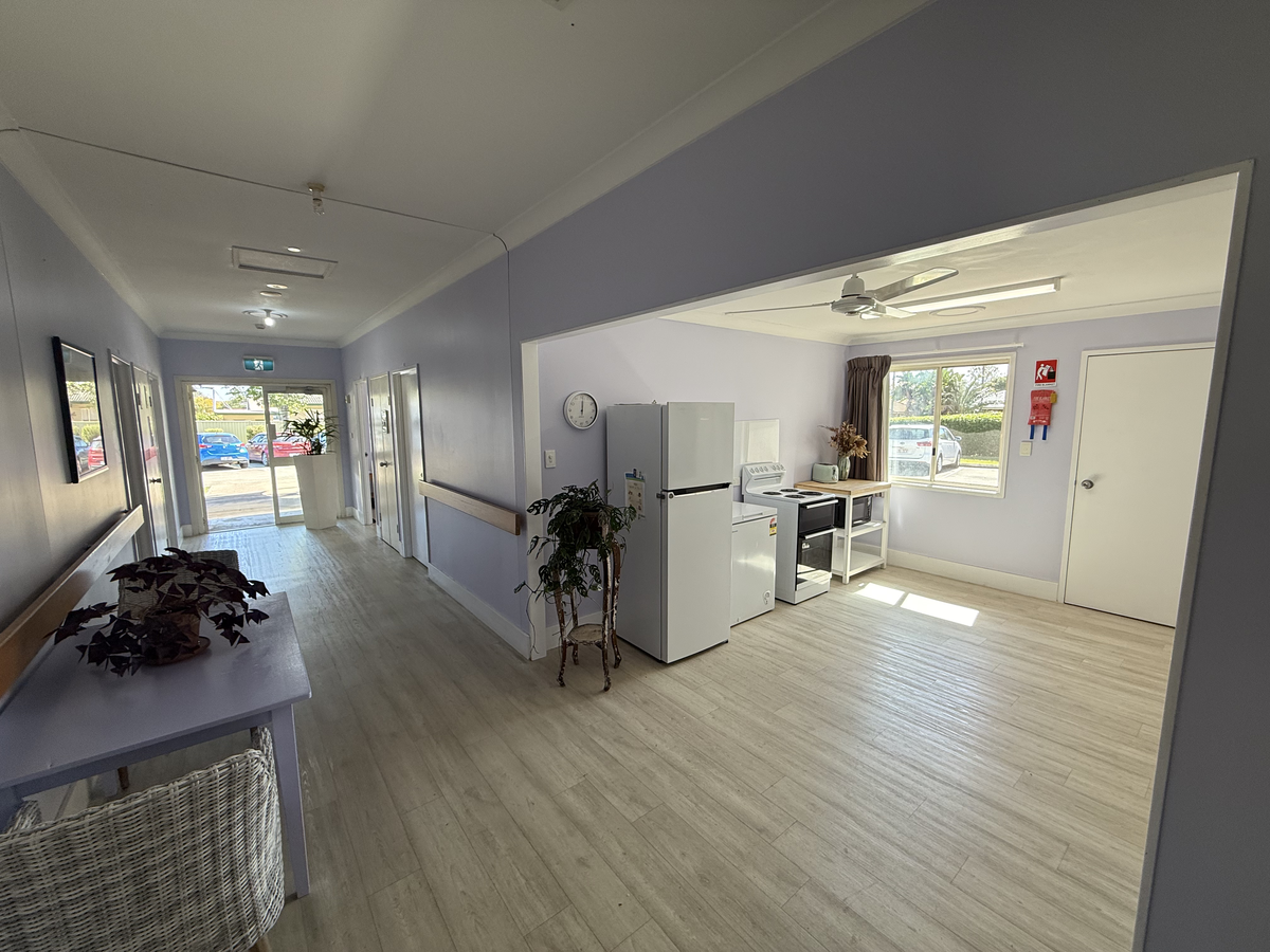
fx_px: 514
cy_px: 476
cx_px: 635
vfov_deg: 85.7
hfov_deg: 102.1
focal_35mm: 14
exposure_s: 1/109
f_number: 2.2
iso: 64
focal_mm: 2.22
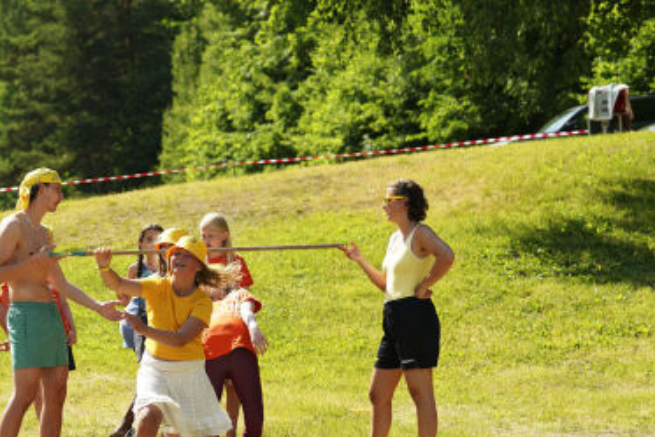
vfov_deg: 8.4
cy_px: 365
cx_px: 84
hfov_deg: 12.4
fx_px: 2985
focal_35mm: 164
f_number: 3.2
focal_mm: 85
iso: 100
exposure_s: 1/250
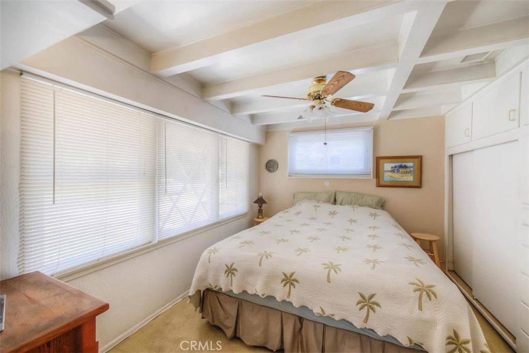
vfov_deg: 81.2
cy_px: 176
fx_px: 206
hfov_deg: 104.2
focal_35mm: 14
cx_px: 264
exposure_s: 1/125
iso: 200
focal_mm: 14
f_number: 5.6
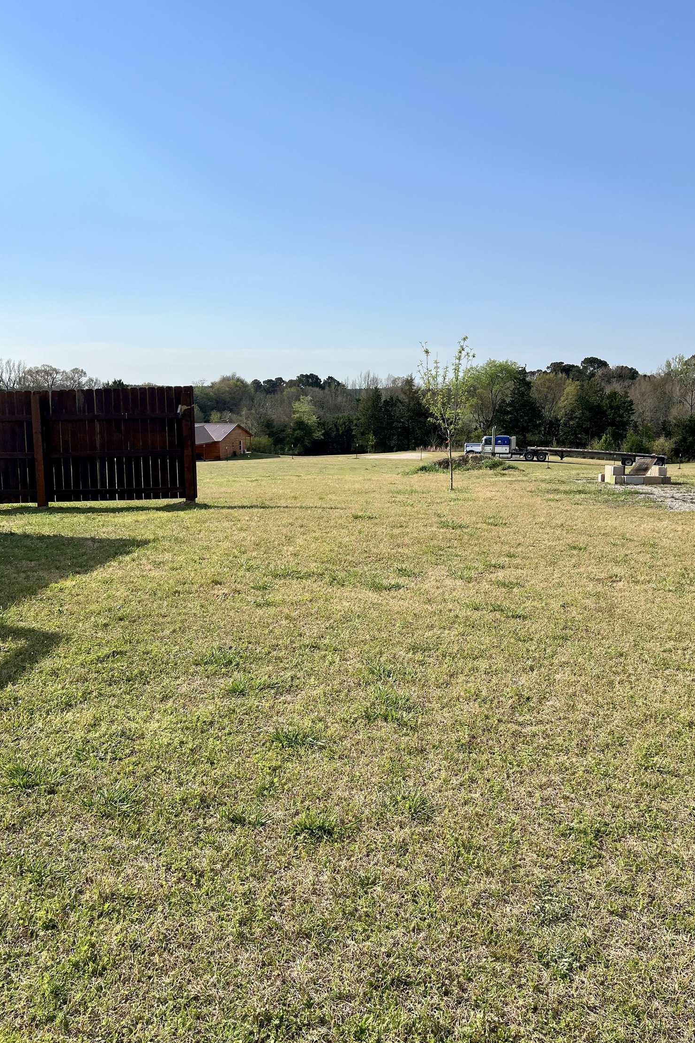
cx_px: 364
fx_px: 811
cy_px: 517
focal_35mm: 28
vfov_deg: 65.5
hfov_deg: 46.4
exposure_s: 1/5319
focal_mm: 5.7
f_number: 1.5
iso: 50
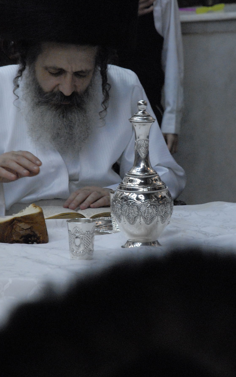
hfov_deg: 5.5
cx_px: 117
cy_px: 158
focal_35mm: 241
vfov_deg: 8.7
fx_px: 2475
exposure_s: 1/160
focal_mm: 135
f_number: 8
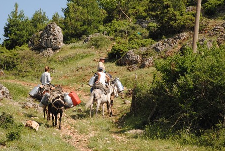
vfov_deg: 6.2
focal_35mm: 222
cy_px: 78
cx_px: 90
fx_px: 1386
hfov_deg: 9.3
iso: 125
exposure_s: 1/500
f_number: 5.6
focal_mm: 105
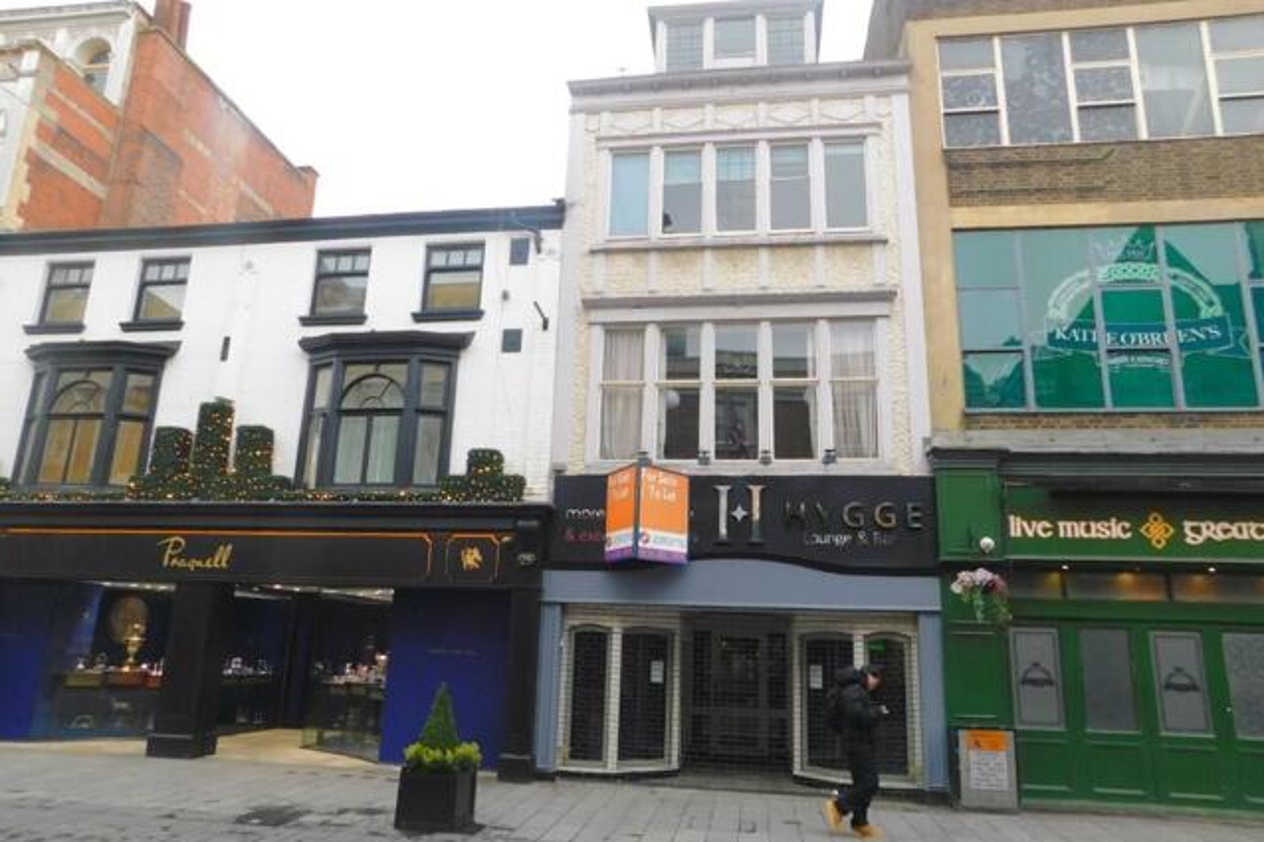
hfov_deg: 73.8
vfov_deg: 53.1
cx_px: 632
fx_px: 842
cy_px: 444
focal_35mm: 24
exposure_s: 1/125
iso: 125
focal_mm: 4
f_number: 3
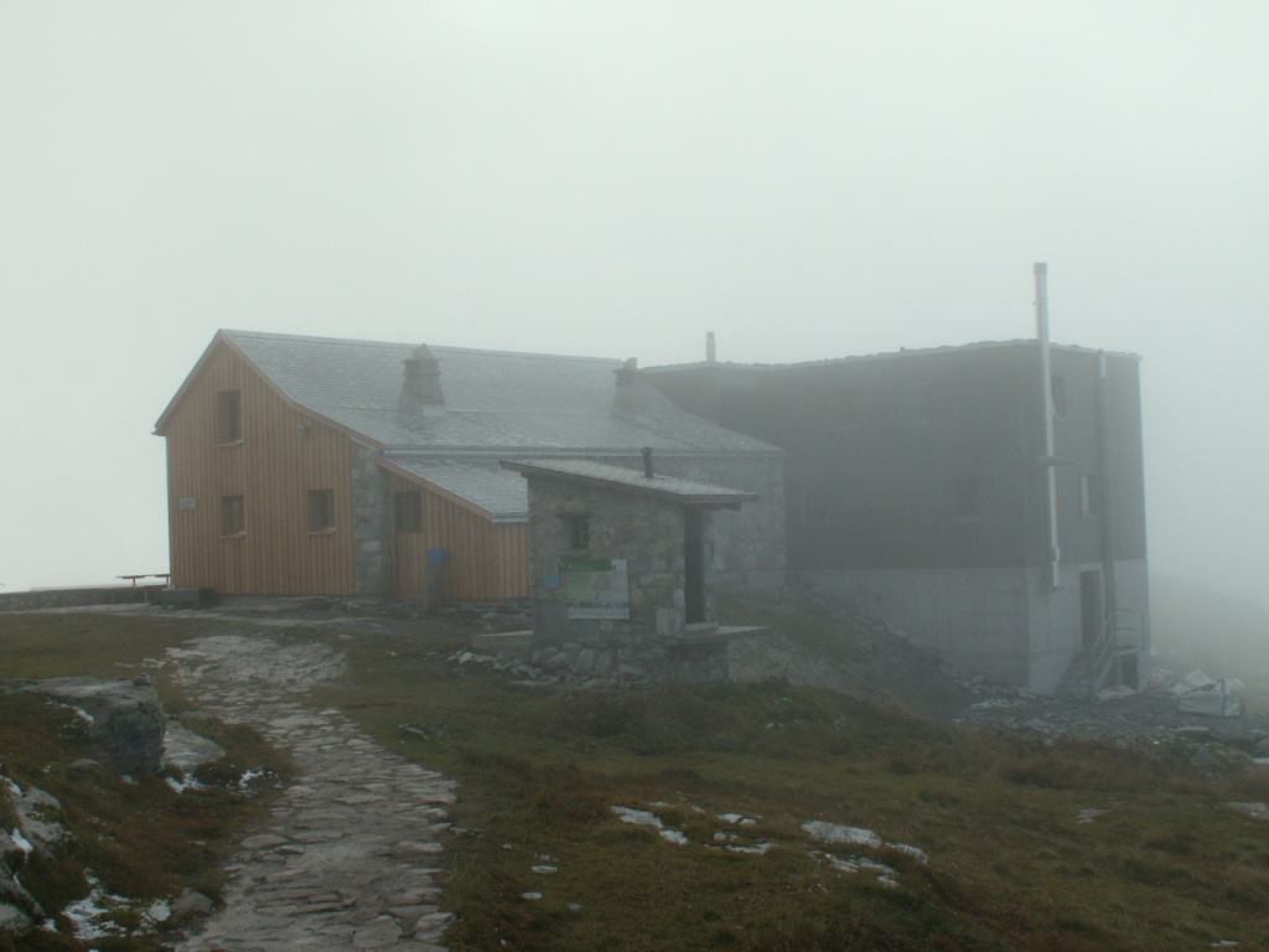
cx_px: 634
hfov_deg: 42.9
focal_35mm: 44
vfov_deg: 32.9
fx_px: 1613
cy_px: 476
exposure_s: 1/160
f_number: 8
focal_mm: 7.24
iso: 50
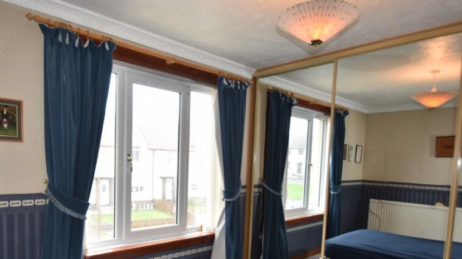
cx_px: 195
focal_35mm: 24
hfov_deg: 75.0
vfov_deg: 45.9
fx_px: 298
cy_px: 182
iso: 450
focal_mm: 11.5
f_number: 4.5
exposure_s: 1/60
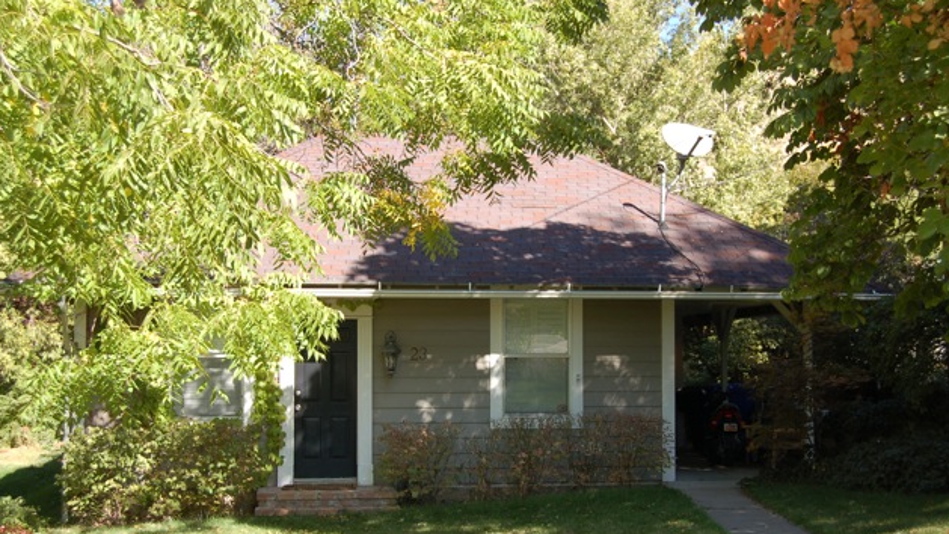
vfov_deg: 24.2
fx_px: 1247
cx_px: 475
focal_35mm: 50
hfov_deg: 41.7
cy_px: 303
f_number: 6.3
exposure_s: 1/160
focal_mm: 31
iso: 200
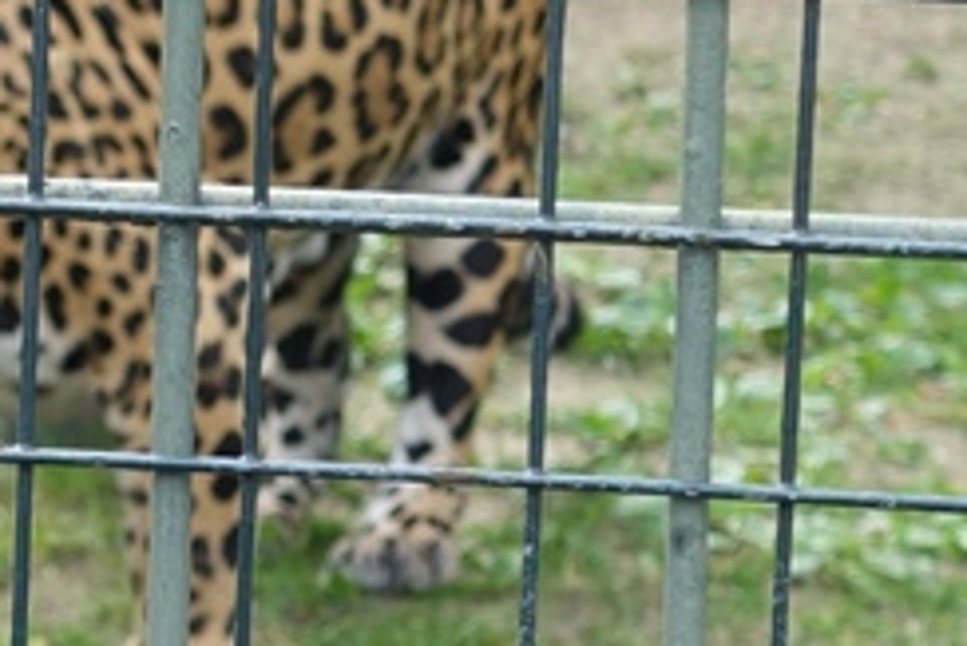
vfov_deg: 4.7
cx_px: -380
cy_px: 42
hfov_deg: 6.9
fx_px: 7902
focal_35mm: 294
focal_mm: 25.7
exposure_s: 1/80
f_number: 4.5
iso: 125
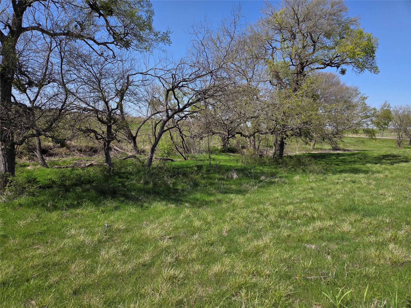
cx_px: 206
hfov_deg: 73.9
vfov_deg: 58.9
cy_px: 154
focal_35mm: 23
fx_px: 273
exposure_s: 1/5129
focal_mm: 5.4
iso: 80
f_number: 1.8
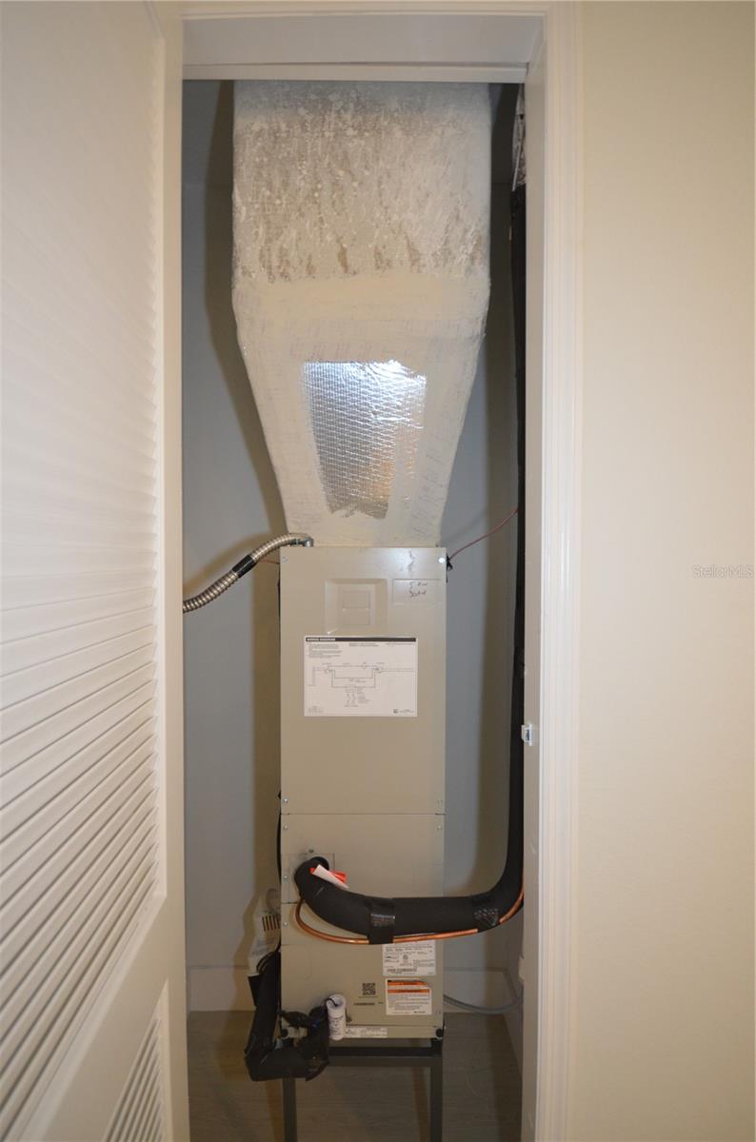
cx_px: 378
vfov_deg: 100.5
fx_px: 475
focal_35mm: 15
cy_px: 571
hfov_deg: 77.0
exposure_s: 1/60
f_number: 4
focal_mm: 10
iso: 800
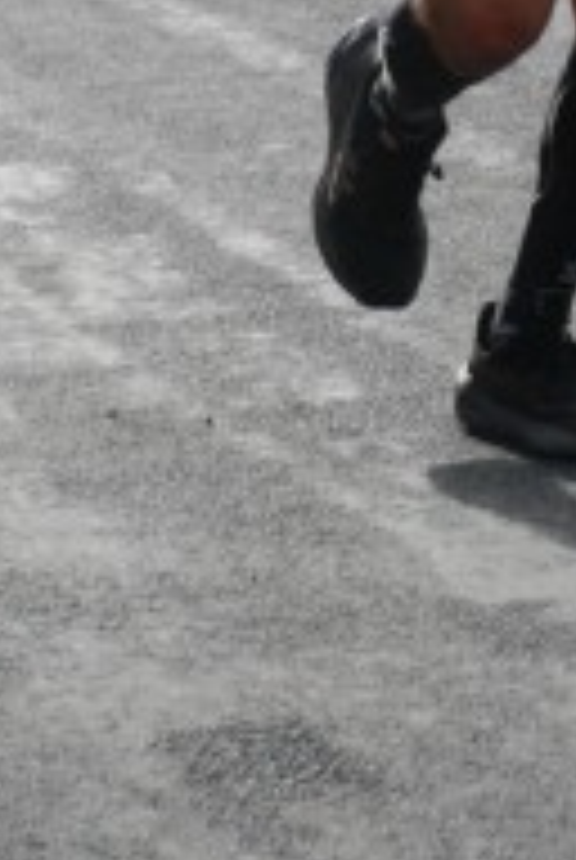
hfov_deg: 4.2
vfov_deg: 6.2
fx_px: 7891
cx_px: 587
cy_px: -351
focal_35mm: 330
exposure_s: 1/1250
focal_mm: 70
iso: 1000
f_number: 5.6
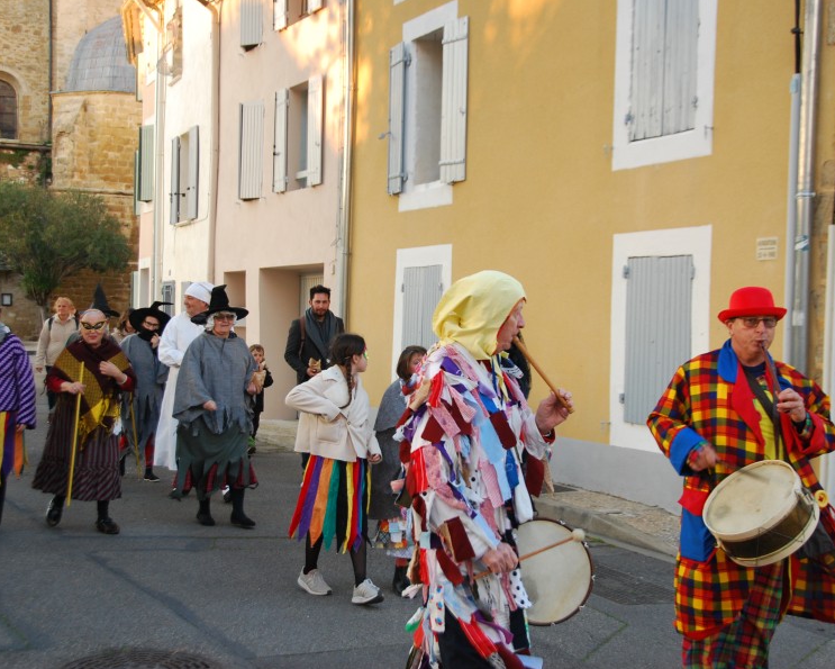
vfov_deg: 28.9
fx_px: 1300
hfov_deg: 35.6
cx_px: 401
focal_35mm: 53
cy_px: 334
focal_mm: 31
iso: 400
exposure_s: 1/100
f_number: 5
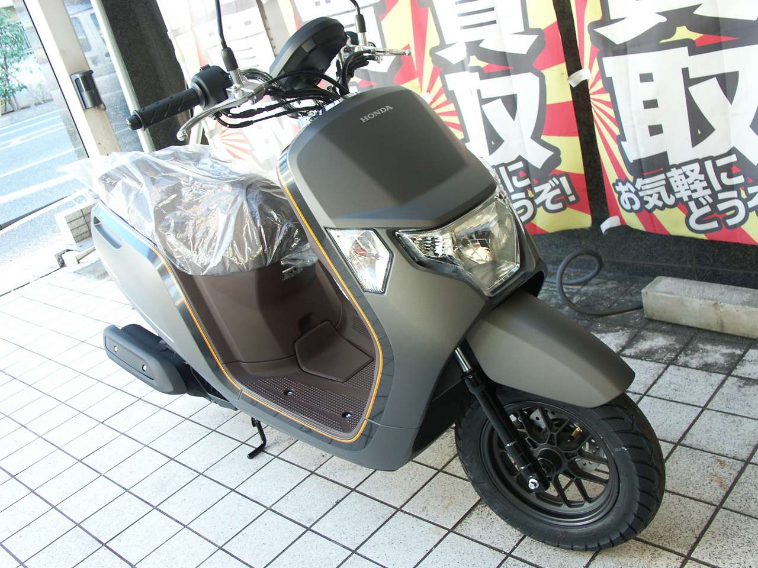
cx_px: 379
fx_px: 766
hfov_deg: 52.6
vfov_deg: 40.7
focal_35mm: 35
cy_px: 284
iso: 100
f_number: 2.8
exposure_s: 1/30
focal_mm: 9.02
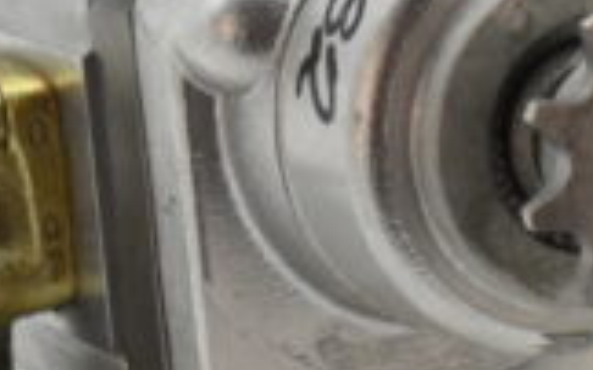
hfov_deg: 9.3
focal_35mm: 226
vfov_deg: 5.8
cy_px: 245
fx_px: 3650
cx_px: 278
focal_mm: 40
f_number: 8
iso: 1600
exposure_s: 1/1600
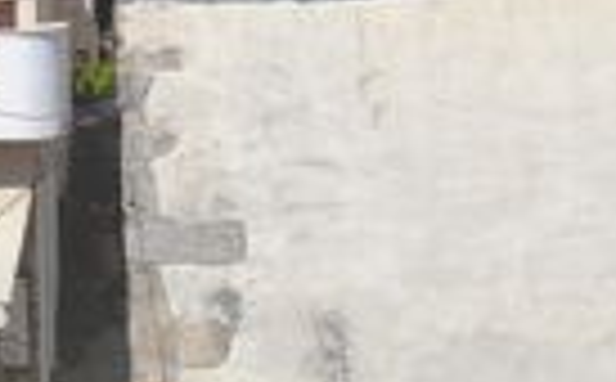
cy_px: -328
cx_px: 74
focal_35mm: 95
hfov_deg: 21.5
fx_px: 1592
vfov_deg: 12.4
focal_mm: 5.35
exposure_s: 1/4408
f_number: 1.7
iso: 80
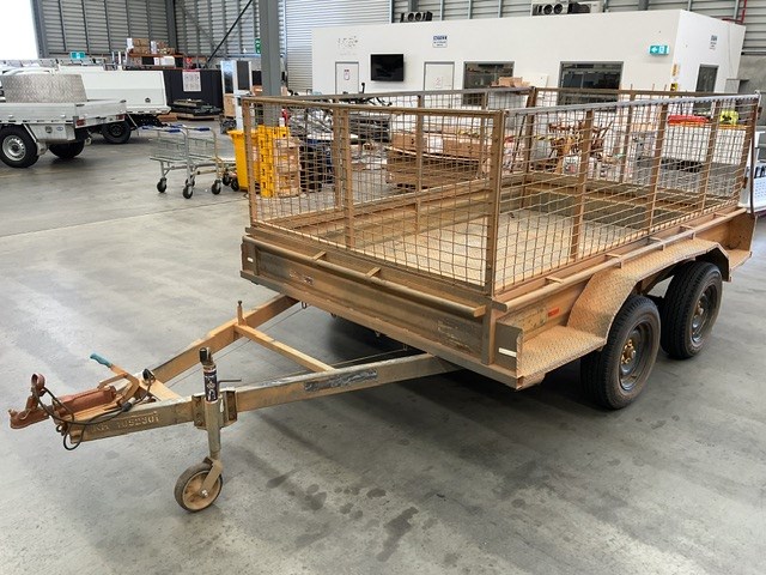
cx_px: 383
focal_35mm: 29
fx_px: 642
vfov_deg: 48.2
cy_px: 288
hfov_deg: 61.7
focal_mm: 3
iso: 50
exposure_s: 1/100
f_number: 1.8
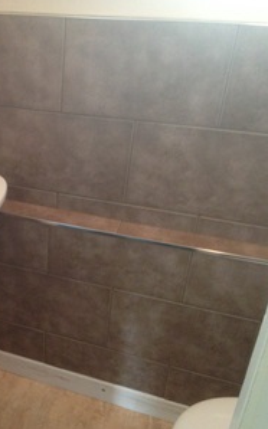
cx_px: -9
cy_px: 214
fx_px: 550
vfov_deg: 42.7
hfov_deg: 25.8
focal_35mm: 47
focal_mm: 4.12
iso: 250
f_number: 2.4
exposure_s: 1/20
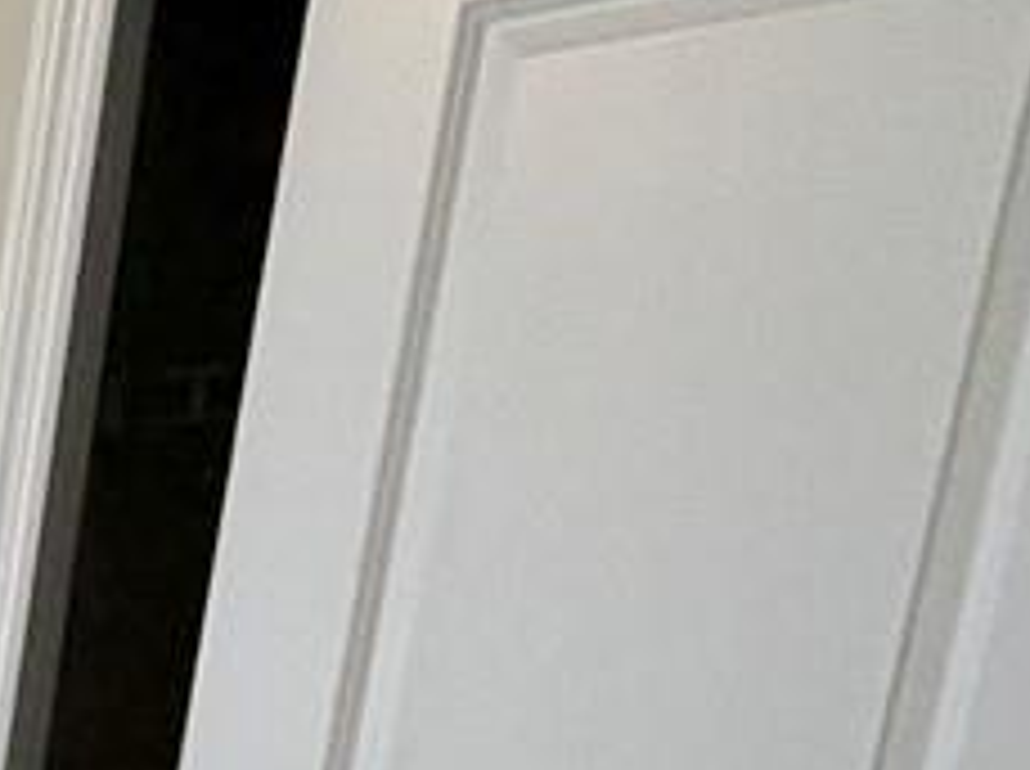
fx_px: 2911
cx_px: -1489
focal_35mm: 98
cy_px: 1716
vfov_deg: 12.5
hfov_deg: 13.8
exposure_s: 1/120
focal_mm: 2.22
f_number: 2.2
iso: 250
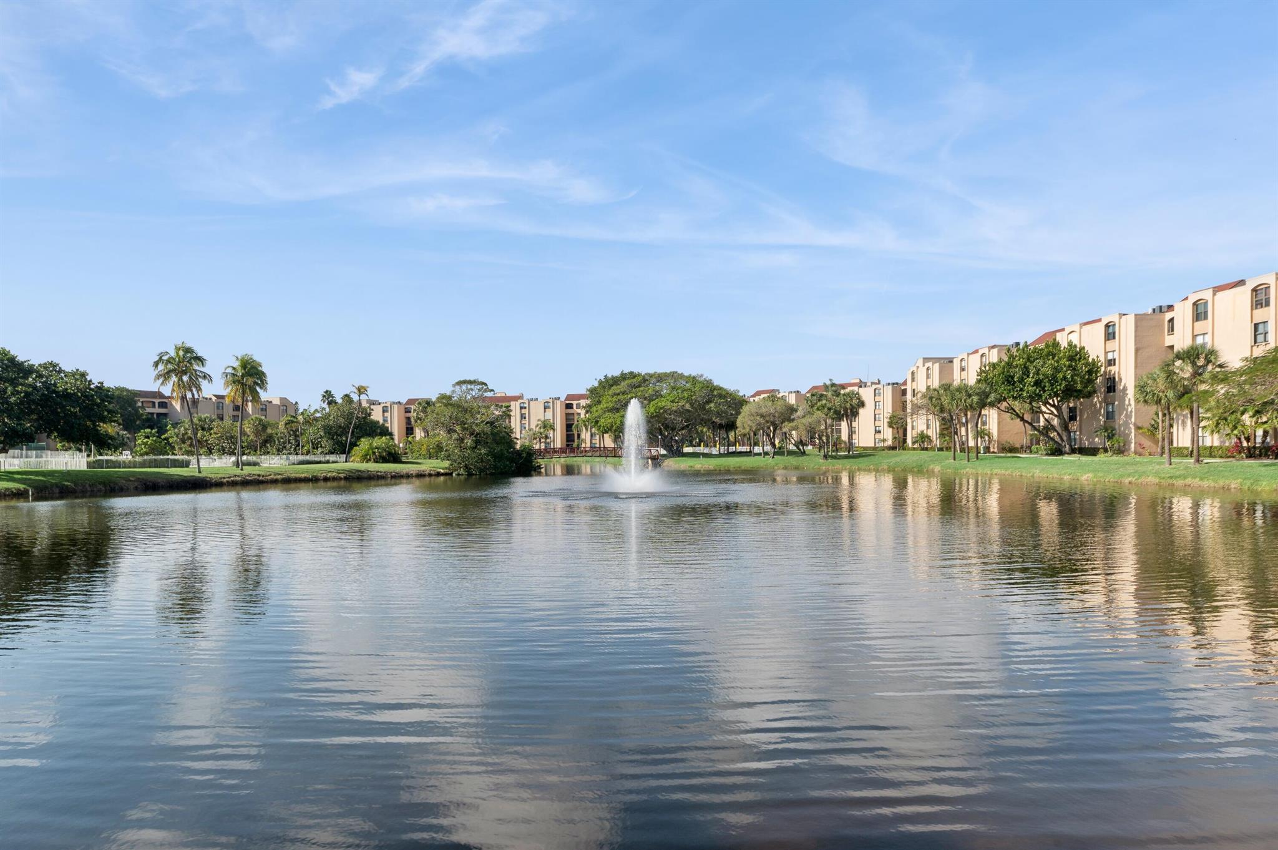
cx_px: 639
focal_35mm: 24
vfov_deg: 53.1
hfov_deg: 73.8
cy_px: 425
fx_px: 851
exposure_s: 1/200
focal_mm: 24
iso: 100
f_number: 11
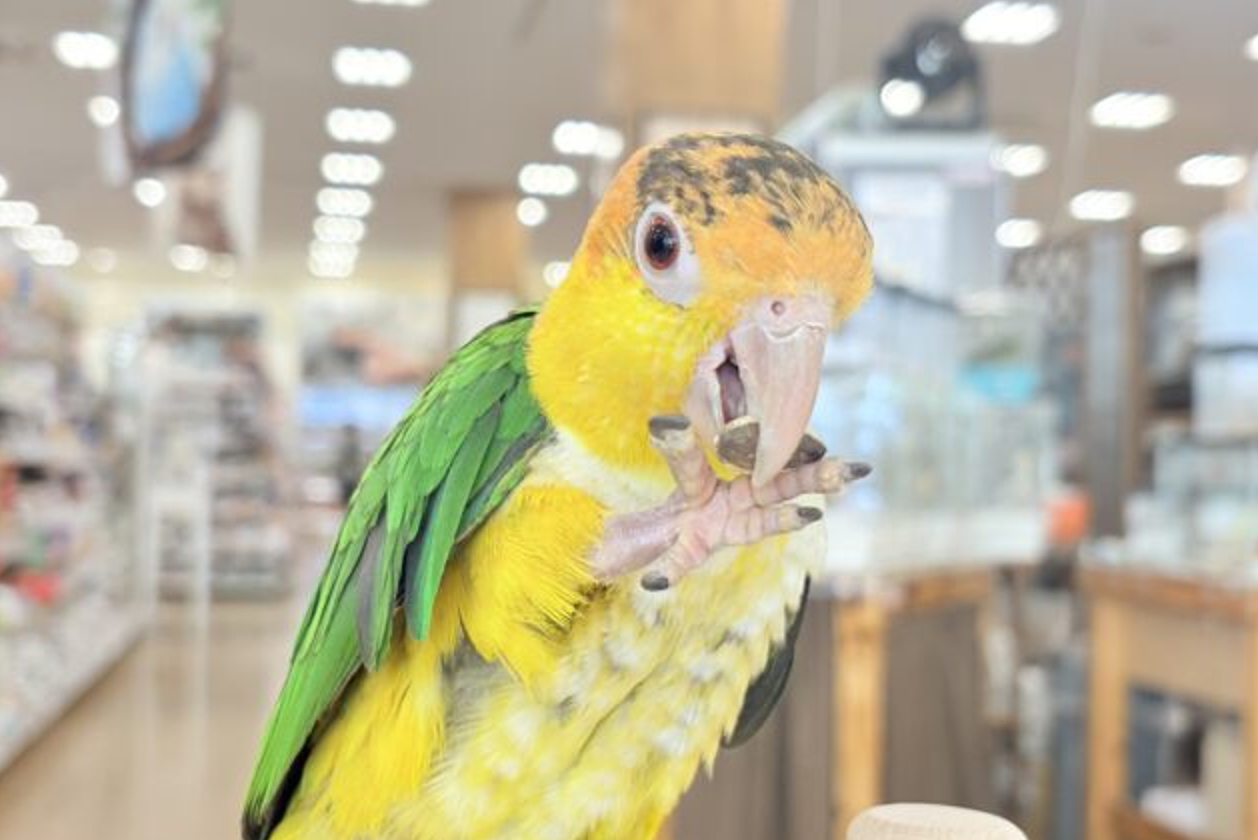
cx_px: 636
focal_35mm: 55
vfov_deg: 24.6
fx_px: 1923
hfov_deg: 36.2
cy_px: 448
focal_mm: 5.96
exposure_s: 1/100
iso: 80
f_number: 1.6
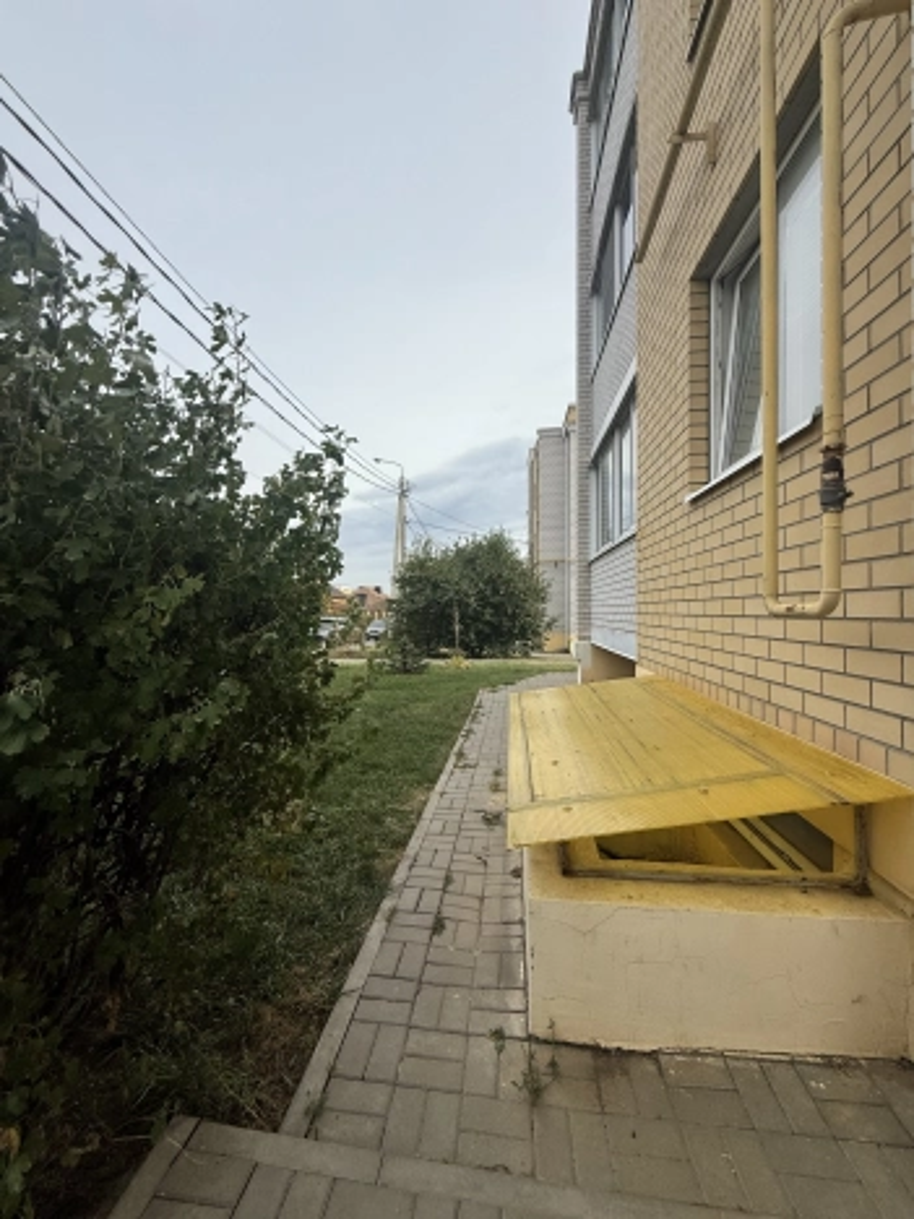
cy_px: 610
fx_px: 493
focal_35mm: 14
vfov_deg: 102.1
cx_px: 457
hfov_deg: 85.7
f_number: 2.2
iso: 50
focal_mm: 2.22
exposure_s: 1/2092
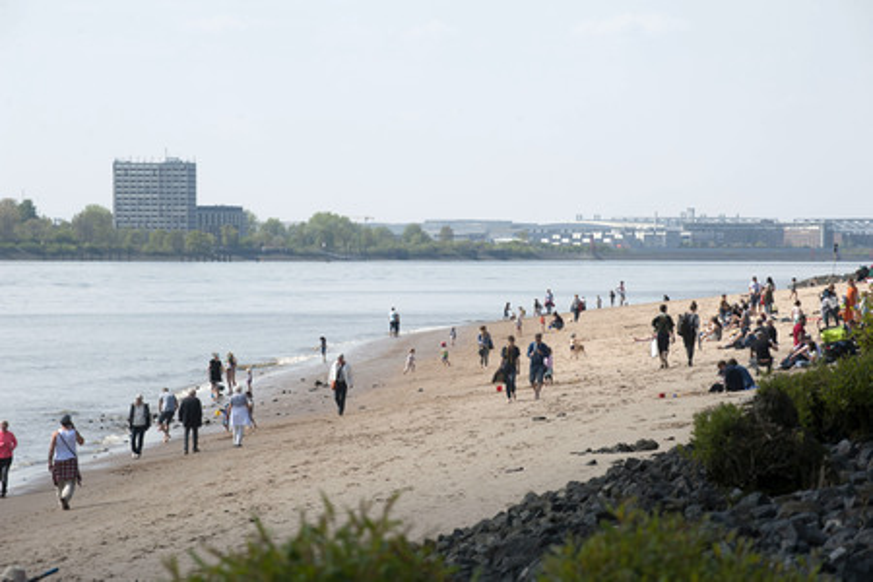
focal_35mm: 200
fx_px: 4850
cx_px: 436
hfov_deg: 10.3
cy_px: 291
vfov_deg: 6.9
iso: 250
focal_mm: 200
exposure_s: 1/640
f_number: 11
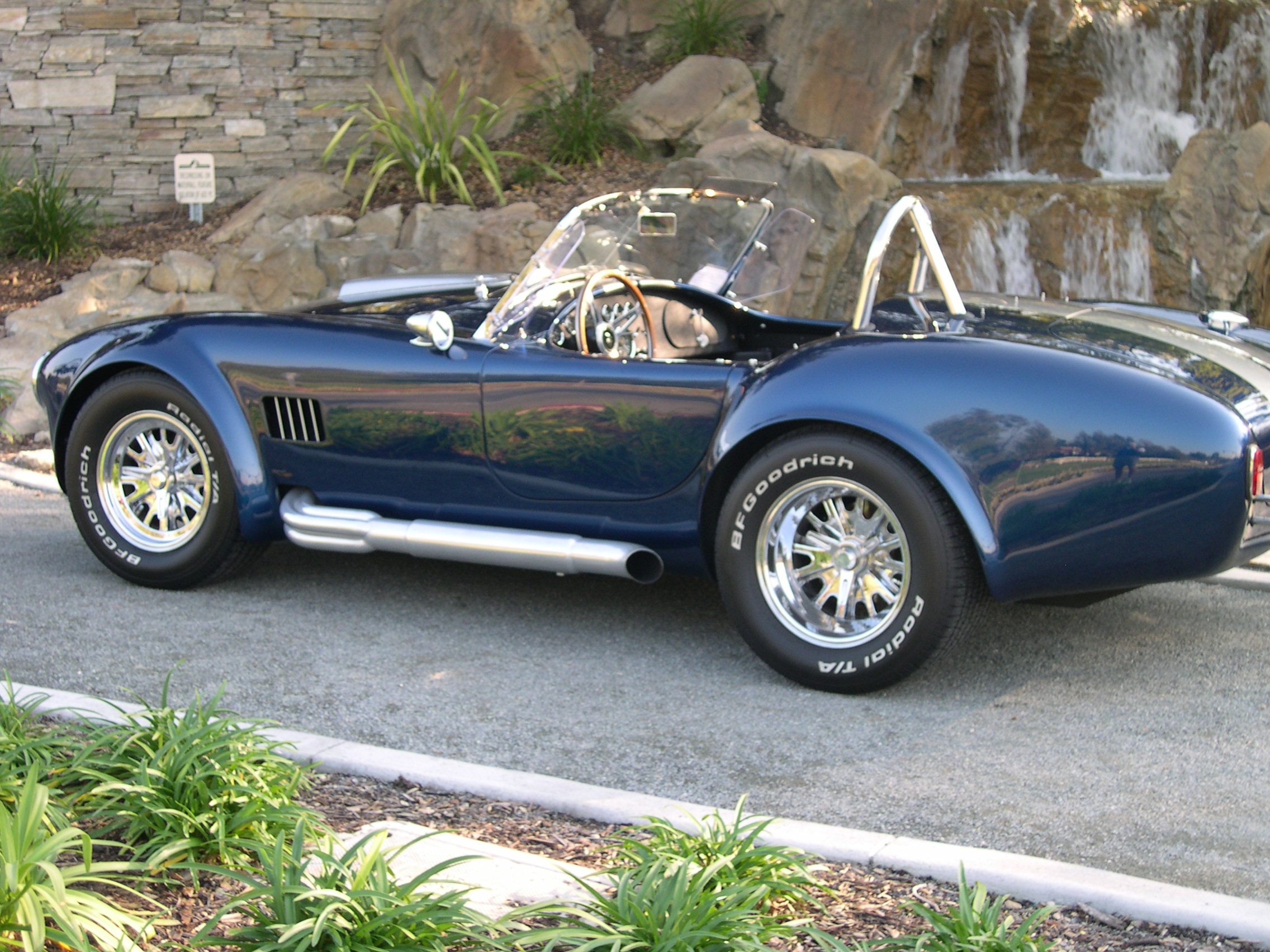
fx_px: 2275
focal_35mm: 62
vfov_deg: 23.7
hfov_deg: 31.2
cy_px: 476
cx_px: 635
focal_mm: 13.2
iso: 100
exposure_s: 1/63.8
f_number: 3.5
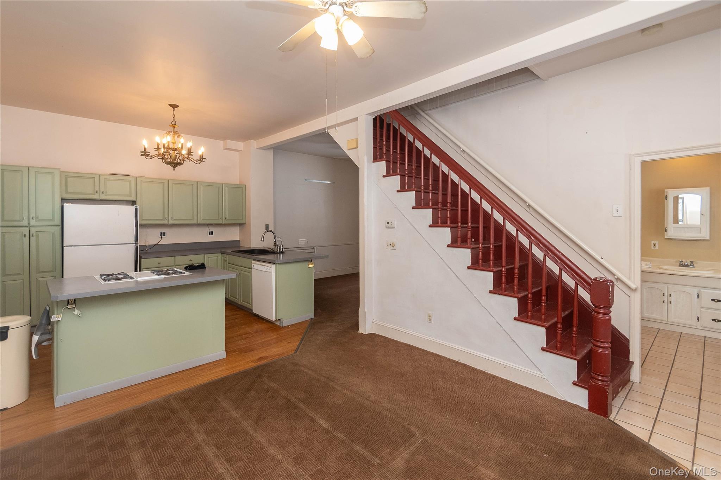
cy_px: 240
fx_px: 300
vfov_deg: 77.3
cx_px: 360
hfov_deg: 100.4
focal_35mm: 15
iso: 1100
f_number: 5.6
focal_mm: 10
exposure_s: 1/60
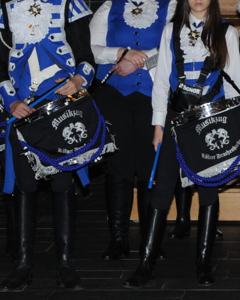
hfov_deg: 6.5
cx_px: 286
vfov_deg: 8.1
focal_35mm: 238
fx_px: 2113
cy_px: 22
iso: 1000
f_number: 7.1
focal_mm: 66
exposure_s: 1/60
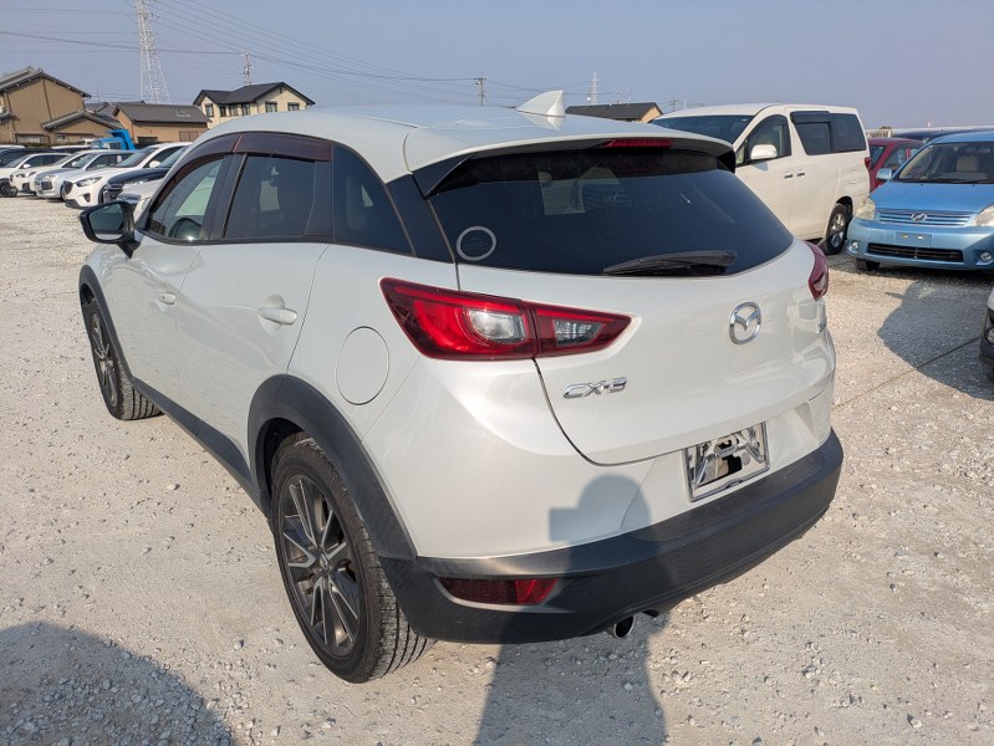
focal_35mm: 25
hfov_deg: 69.4
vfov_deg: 54.9
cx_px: 497
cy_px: 373
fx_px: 718
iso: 52
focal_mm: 5.43
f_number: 1.89
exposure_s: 1/3378
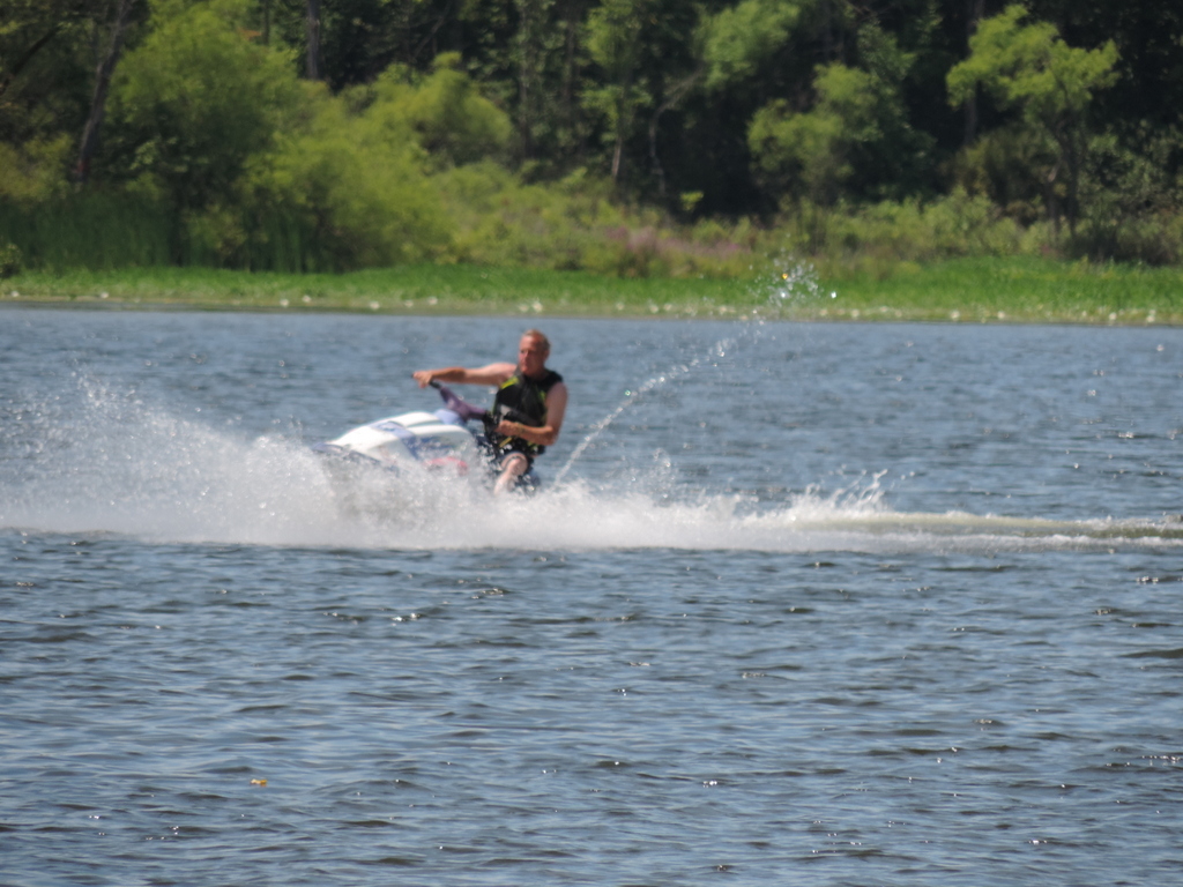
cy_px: 444
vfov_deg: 2.0
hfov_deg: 2.6
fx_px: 25631
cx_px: 592
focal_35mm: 750
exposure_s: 1/400
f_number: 5.1
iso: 80
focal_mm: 133.7
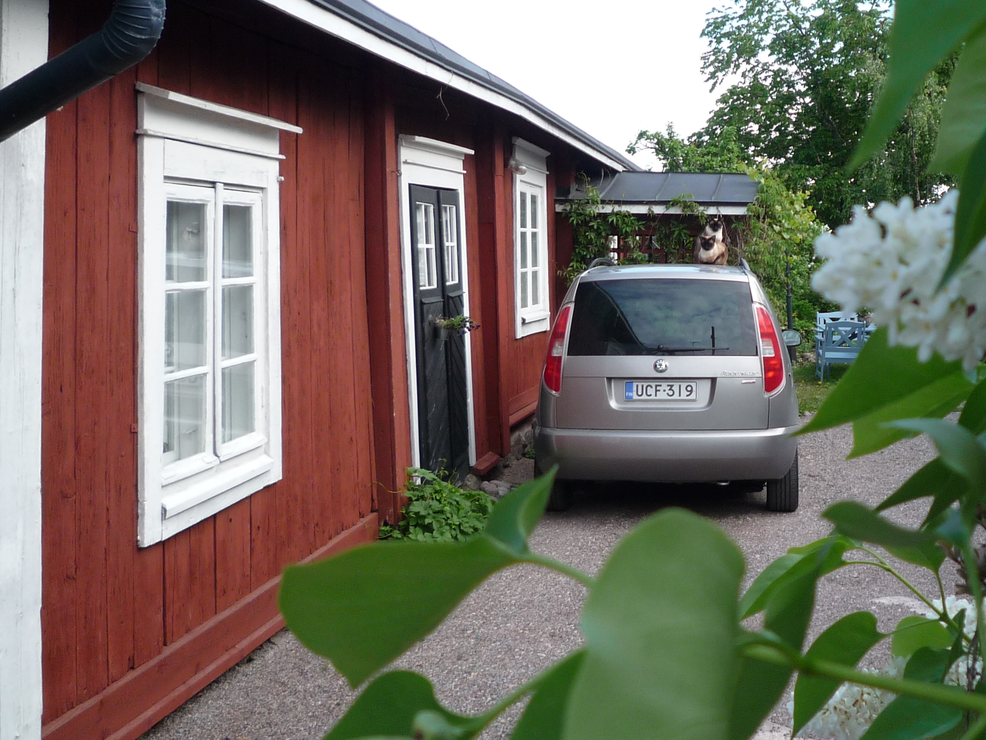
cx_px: 731
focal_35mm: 43
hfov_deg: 42.6
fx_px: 1225
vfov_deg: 33.5
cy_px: 303
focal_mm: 4.4
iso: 100
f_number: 2.8
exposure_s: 1/400
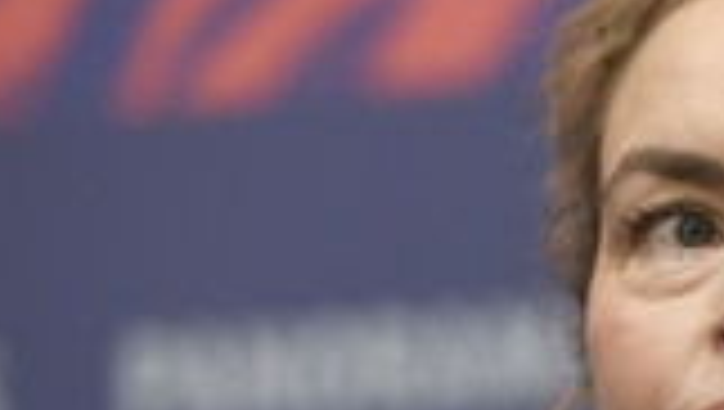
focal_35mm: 556
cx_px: 834
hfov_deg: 3.9
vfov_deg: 2.2
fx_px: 10686
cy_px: 451
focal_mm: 190
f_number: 4
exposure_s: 1/400
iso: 1250
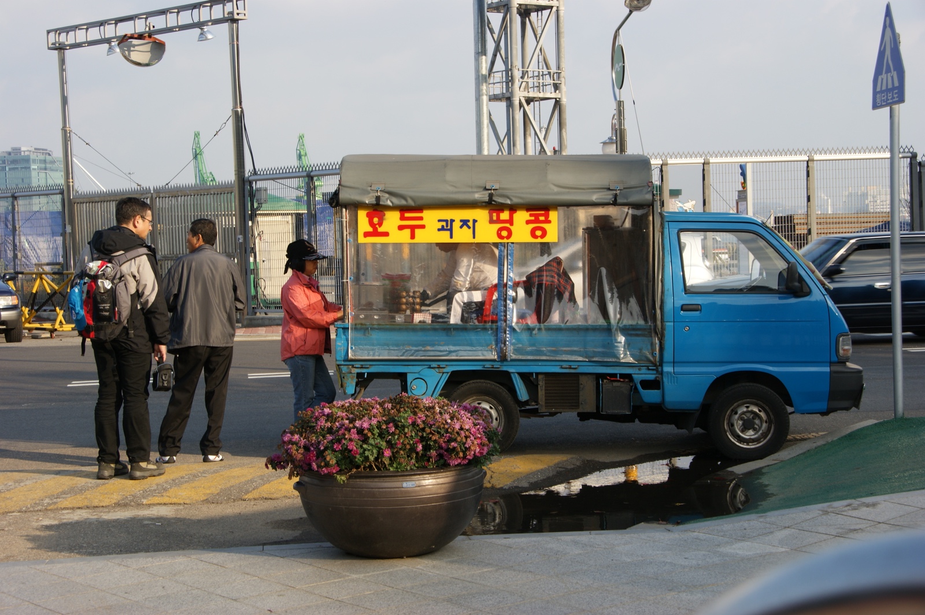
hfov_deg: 29.9
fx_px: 1733
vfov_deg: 20.1
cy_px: 308
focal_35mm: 68
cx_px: 462
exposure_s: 1/100
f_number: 9
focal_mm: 45
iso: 100
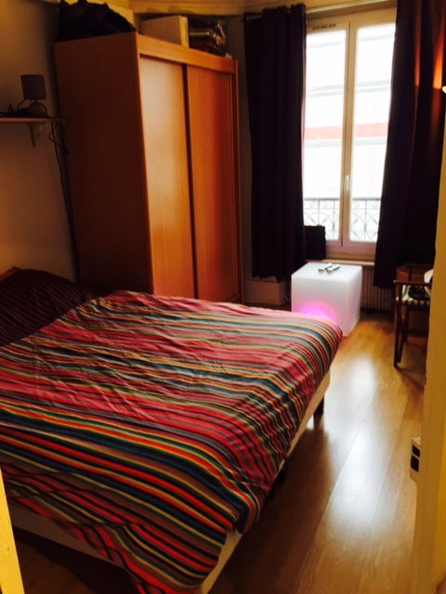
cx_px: 223
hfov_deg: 48.2
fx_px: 498
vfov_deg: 61.7
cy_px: 297
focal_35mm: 29
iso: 64
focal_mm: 4.15
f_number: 2.2
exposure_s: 1/30
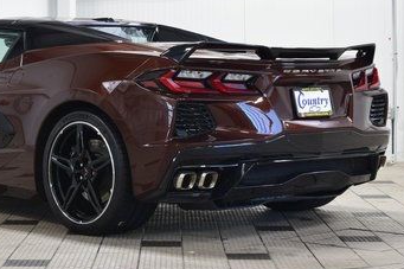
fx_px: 1200
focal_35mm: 107
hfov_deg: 19.0
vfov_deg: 12.8
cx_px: 98
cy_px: 93
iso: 560
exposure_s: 1/15
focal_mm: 38
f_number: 6.3
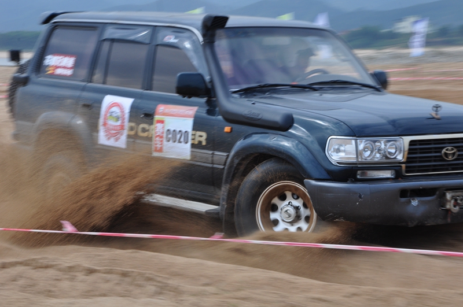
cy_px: 154
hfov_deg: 18.2
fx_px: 1445
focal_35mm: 112
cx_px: 232
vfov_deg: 12.1
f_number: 18
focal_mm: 75
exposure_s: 1/80
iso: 250
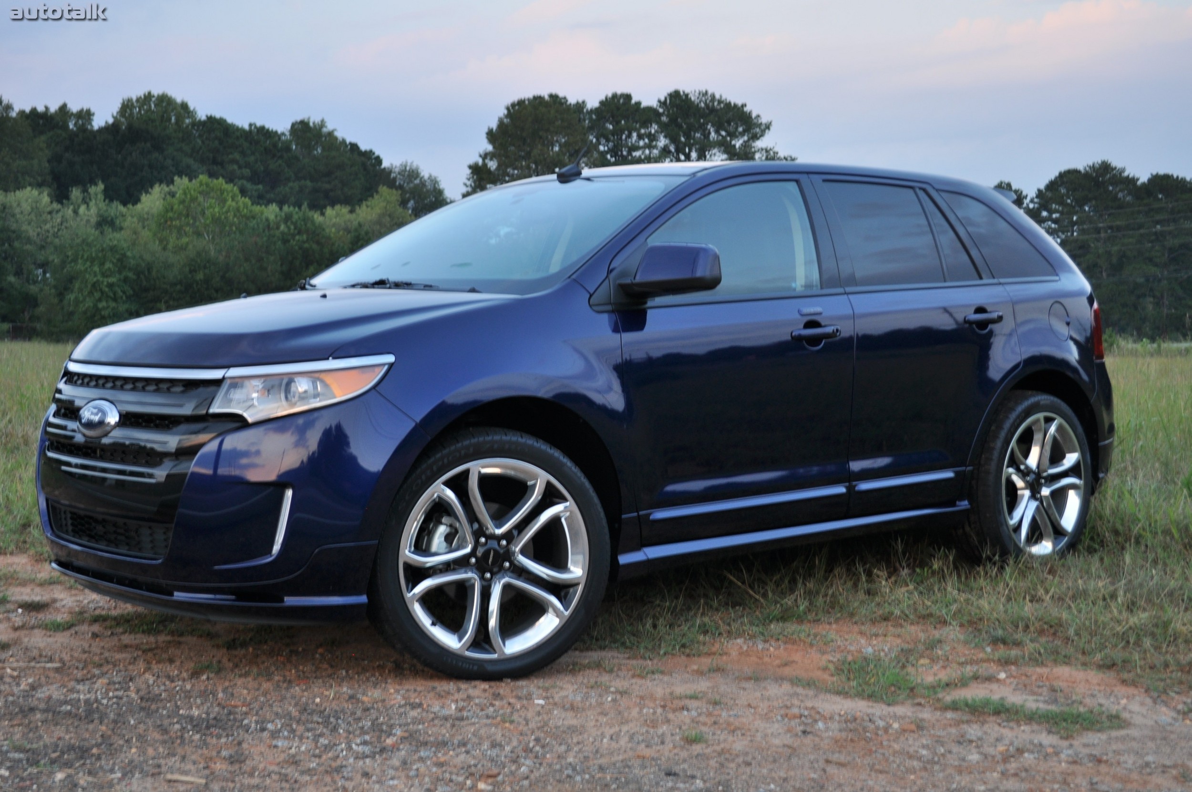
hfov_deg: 41.2
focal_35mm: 48
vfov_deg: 28.0
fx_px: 1588
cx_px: 596
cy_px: 396
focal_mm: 32
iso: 200
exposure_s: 1/60
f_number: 4.8
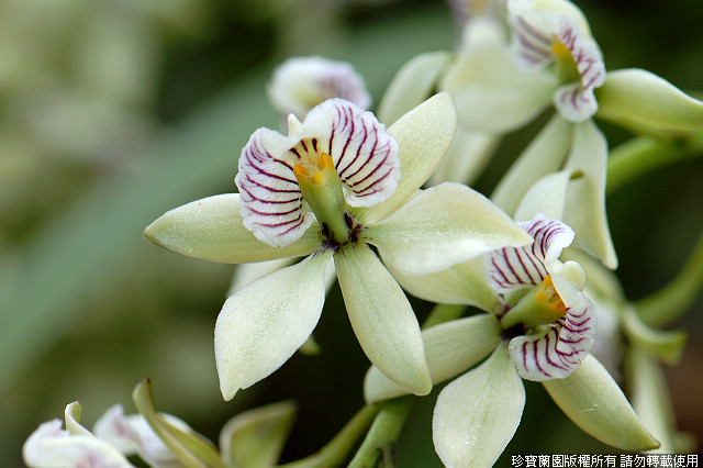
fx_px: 3074
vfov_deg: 8.7
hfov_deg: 13.0
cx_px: 352
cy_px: 234
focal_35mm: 158
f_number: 8
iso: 200
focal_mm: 105
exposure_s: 1/60
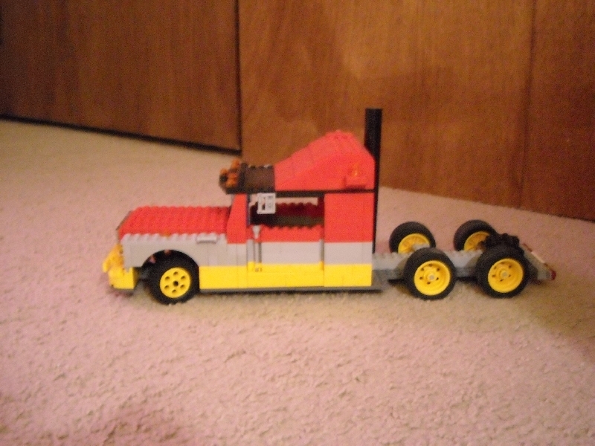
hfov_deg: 42.9
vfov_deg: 32.9
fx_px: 756
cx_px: 298
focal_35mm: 44
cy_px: 223
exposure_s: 1/2
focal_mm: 7.1
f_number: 3.1
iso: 800
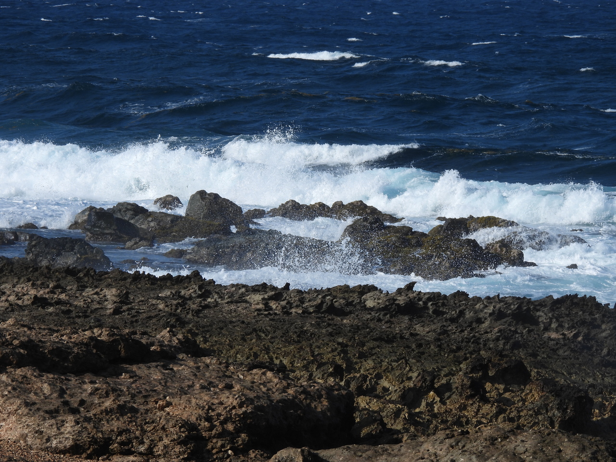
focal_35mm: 300
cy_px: 231
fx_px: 5339
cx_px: 308
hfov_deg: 6.6
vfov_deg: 5.0
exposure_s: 1/1250
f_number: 5
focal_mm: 53.5
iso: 100
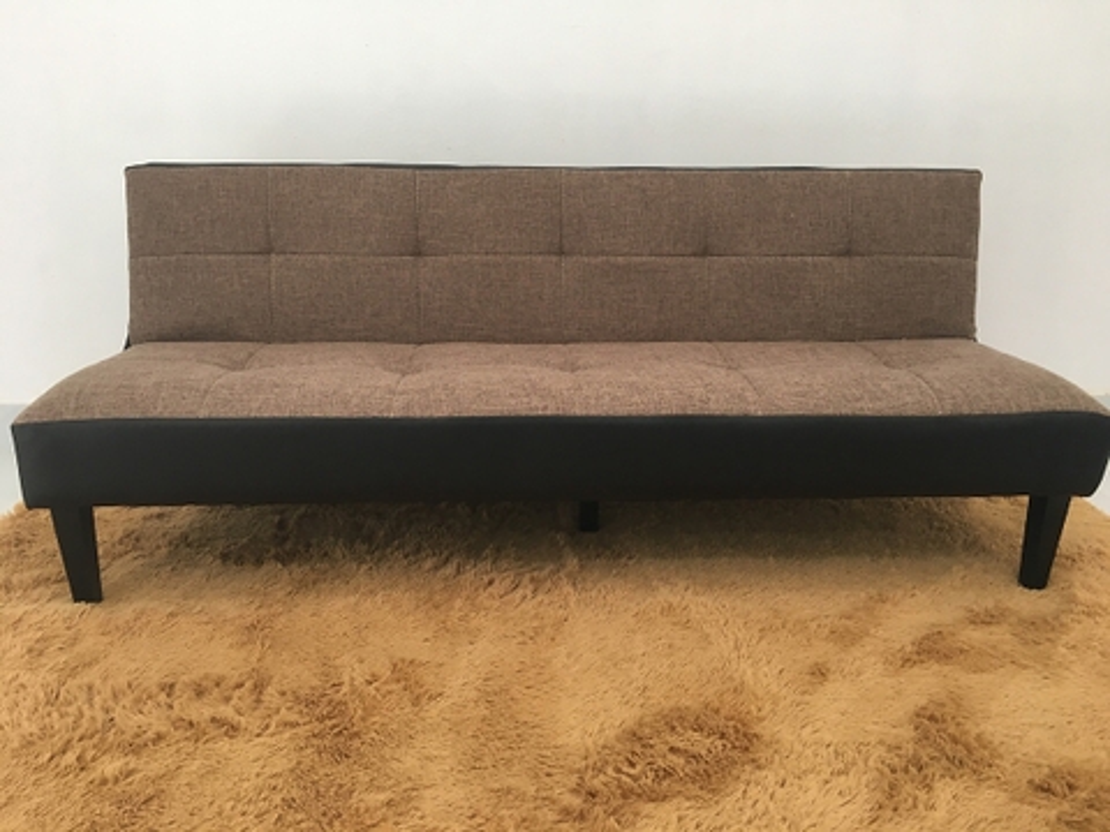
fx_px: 930
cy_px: 416
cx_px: 555
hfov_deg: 61.7
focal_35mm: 29
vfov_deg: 48.2
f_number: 2.2
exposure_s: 1/33
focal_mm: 4.15
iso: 40
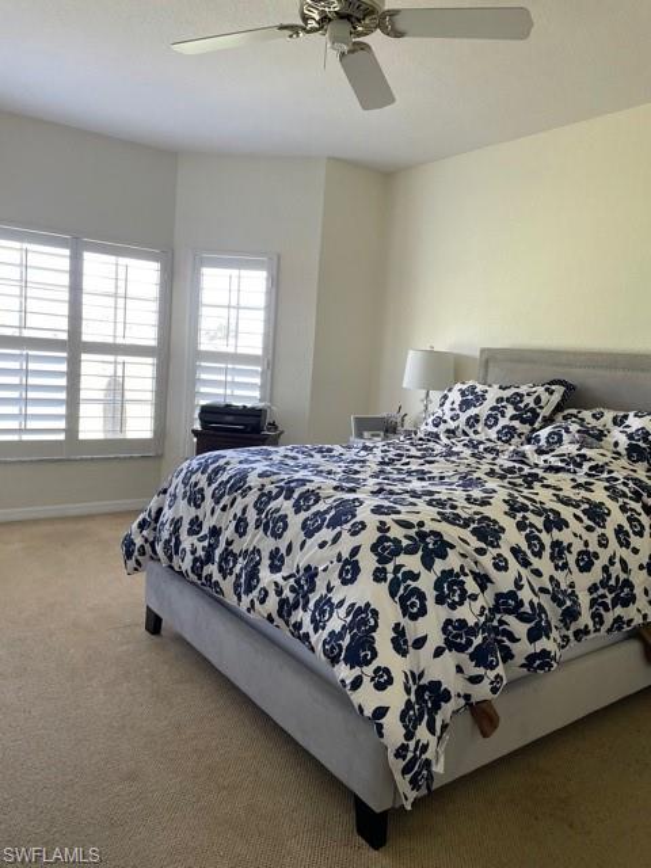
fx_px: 652
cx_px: 326
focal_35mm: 26
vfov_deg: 67.3
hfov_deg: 53.1
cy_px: 434
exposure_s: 1/121
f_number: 1.6
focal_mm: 4.2
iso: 100
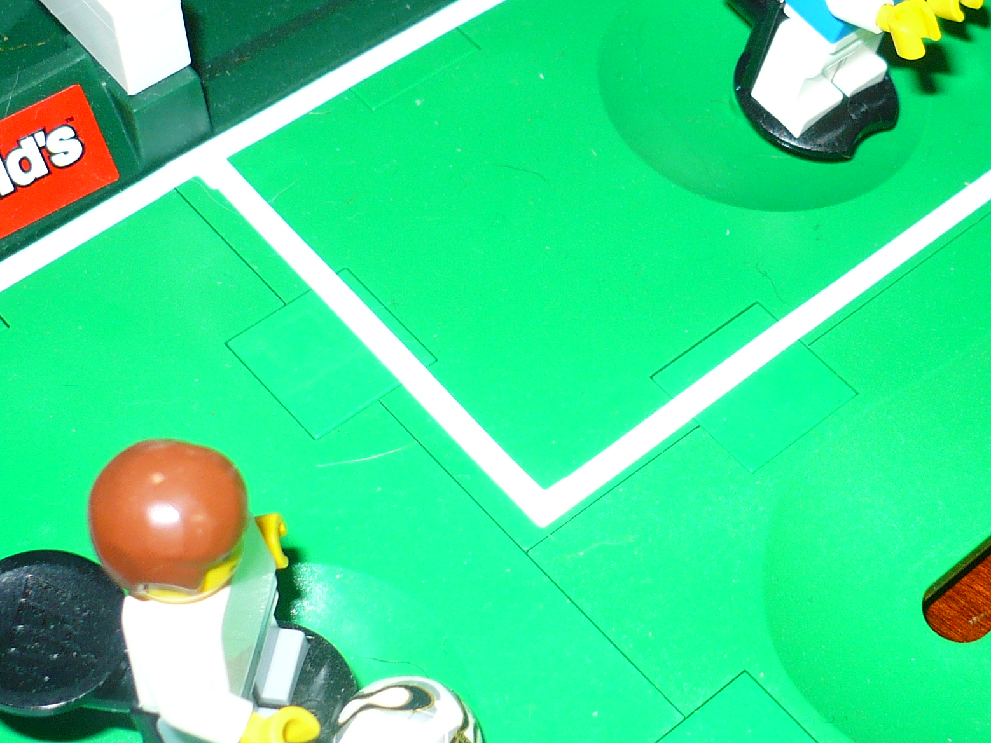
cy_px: 357
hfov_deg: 27.5
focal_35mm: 69
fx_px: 1976
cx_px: 815
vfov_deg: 21.3
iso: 100
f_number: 2.8
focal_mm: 5.8
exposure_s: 1/30
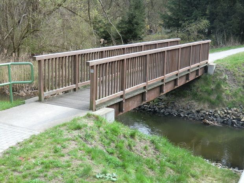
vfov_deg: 30.9
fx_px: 331
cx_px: 122
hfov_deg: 40.4
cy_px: 92
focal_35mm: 47
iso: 64
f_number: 4
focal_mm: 8.4
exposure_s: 1/125
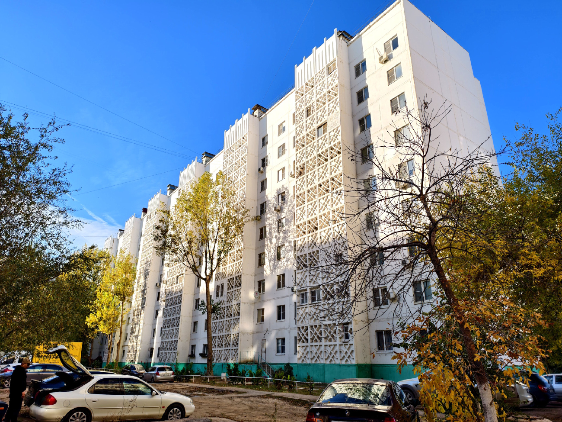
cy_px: 211
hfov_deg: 73.9
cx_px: 281
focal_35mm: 23
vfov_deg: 58.9
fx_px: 373
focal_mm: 6.54
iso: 71
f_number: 1.57
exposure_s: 1/751
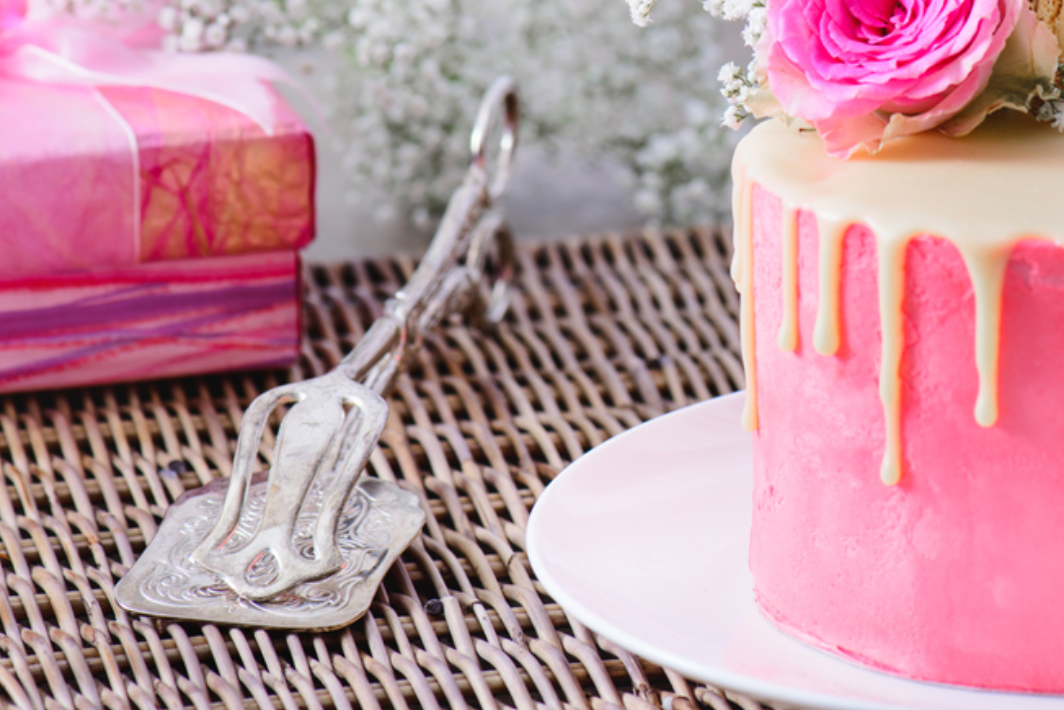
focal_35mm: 202
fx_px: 5971
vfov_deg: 6.8
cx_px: 919
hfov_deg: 10.1
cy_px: 162
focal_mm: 105
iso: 100
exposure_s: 1/200
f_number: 9
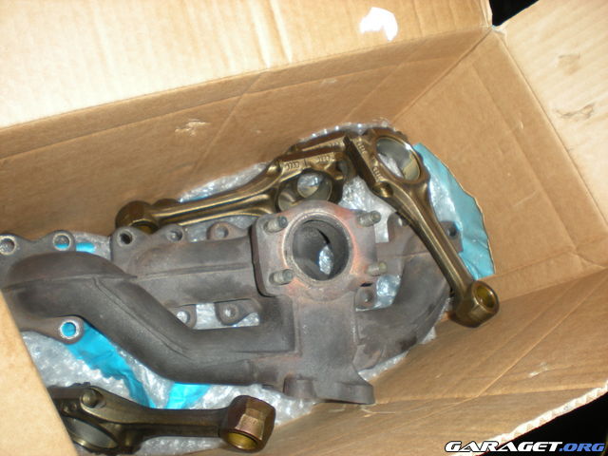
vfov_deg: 37.7
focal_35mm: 38
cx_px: 304
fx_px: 667
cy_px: 228
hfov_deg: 49.0
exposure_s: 1/60
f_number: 3.1
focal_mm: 6.3
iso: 64
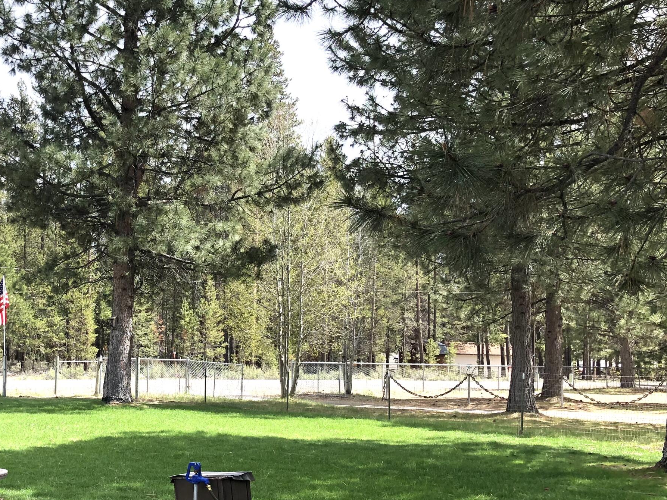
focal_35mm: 47
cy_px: 303
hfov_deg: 38.8
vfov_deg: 30.8
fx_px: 906
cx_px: 125
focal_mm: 4
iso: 20
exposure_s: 1/842
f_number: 1.8
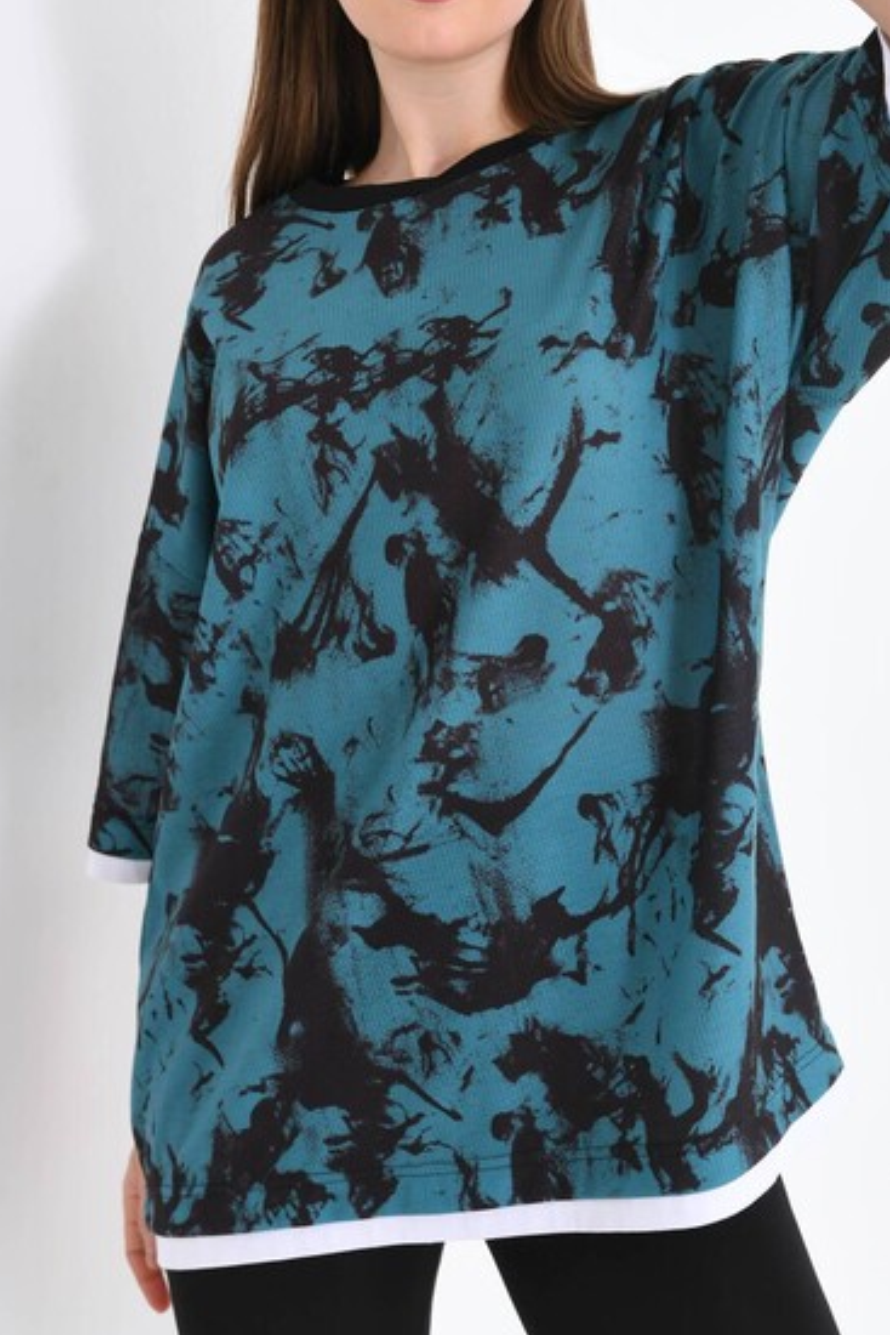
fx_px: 2779
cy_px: 478
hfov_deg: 18.2
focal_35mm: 75
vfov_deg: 26.9
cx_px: 504
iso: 160
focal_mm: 55
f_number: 6.3
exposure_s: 1/125
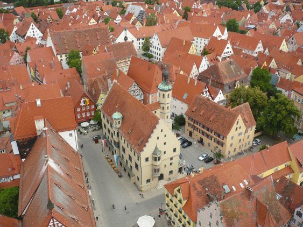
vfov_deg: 40.7
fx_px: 306
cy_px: 114
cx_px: 152
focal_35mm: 35
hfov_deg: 52.6
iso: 100
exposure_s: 1/160
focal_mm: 5.8
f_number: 8
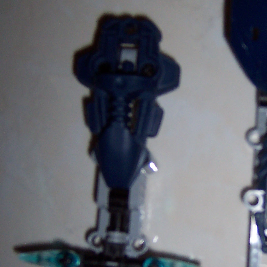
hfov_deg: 24.8
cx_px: 192
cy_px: 195
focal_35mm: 69
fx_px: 602
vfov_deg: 24.8
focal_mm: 5.6
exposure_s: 1/60
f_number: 2.8
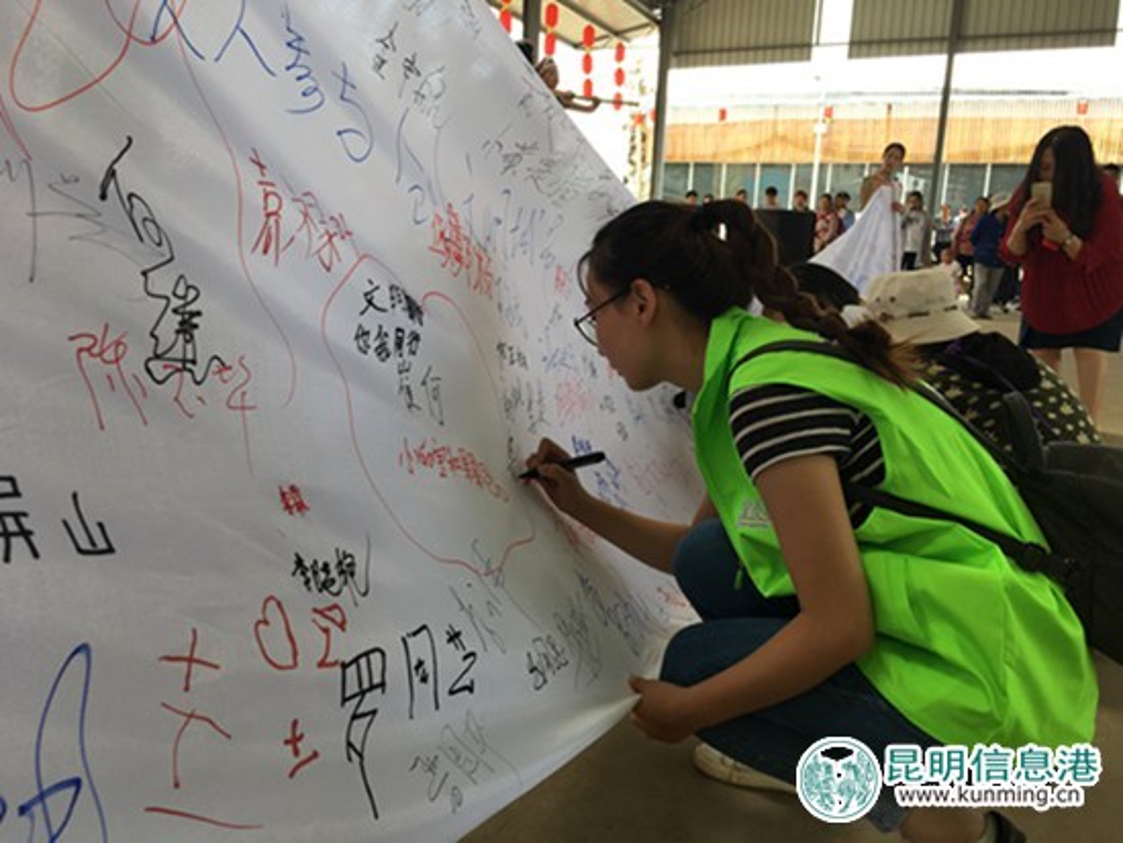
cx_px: 562
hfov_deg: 61.6
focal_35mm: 29
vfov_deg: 48.3
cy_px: 422
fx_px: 941
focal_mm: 4.15
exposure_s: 1/112
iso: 25
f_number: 2.2
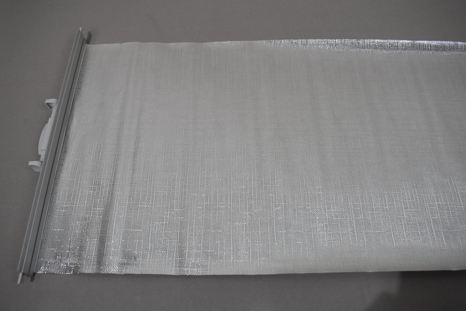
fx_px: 408
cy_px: 156
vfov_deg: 41.7
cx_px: 233
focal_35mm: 32
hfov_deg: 59.5
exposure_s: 1/125
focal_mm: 21
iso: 360
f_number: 5.6
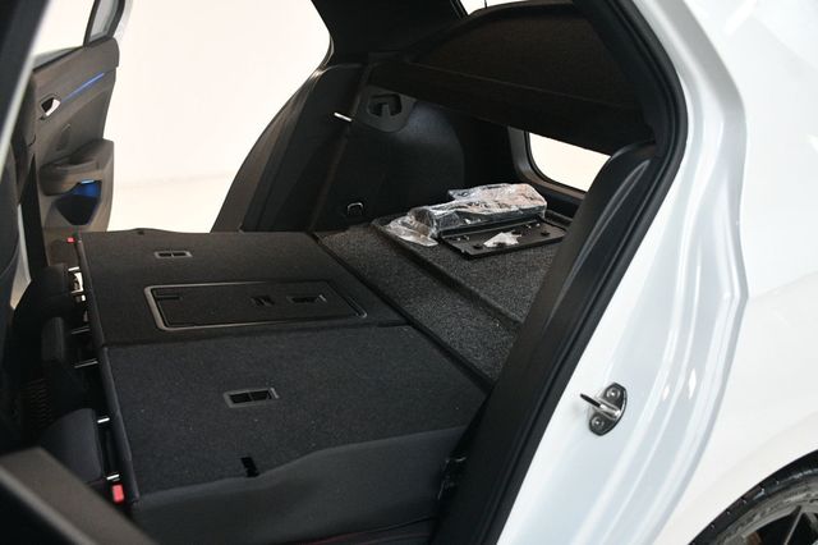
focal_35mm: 30
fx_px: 681
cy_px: 272
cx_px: 409
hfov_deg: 62.0
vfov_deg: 43.6
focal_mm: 20
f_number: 3.5
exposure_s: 1/125
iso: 3200
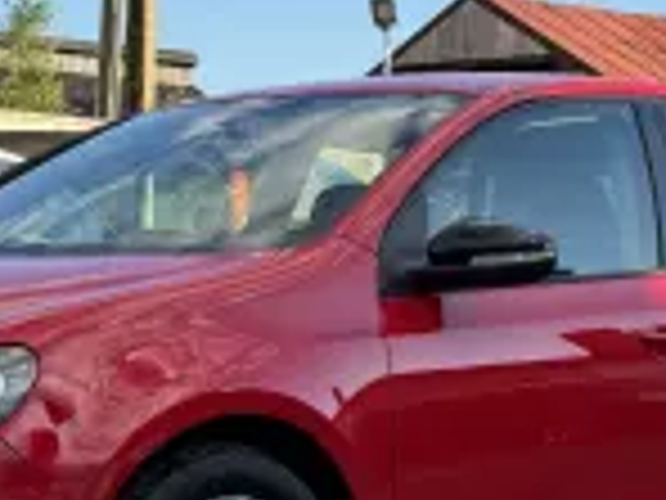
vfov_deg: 12.6
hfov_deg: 16.8
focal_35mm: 117
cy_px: 369
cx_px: 243
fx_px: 2251
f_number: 1.78
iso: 64
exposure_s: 1/1094
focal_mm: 6.76
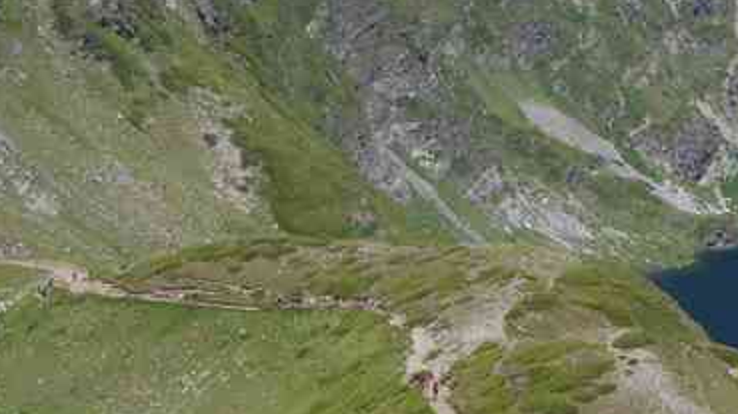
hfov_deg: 17.6
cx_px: 413
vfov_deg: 9.9
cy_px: 208
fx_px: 2386
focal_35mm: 122
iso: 200
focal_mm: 29.4
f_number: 11
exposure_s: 1/100
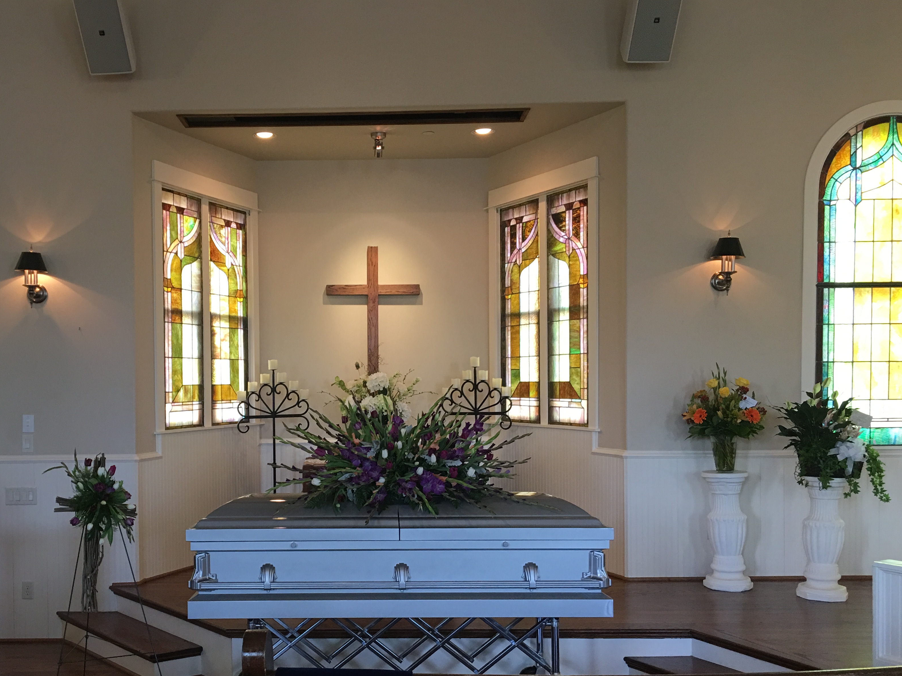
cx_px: 358
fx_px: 964
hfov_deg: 49.8
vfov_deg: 38.4
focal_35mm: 37
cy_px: 418
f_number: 2.2
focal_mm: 4.15
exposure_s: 1/30
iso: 40
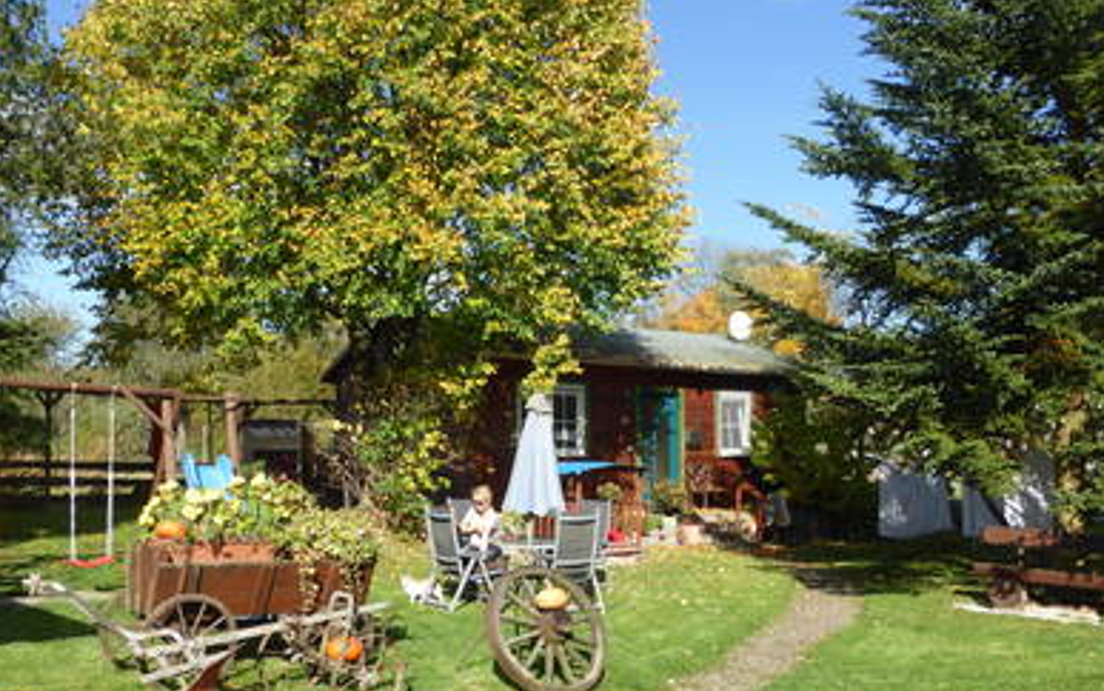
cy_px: 425
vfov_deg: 37.1
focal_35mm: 34
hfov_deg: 56.7
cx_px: 568
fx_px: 1023
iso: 100
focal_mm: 5.4
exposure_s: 1/640
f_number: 3.6
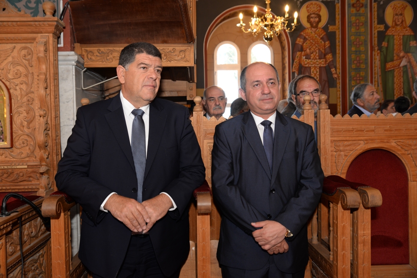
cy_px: 139
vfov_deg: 38.9
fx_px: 394
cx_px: 208
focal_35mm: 34
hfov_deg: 55.8
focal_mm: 34
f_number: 5
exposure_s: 1/60
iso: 500
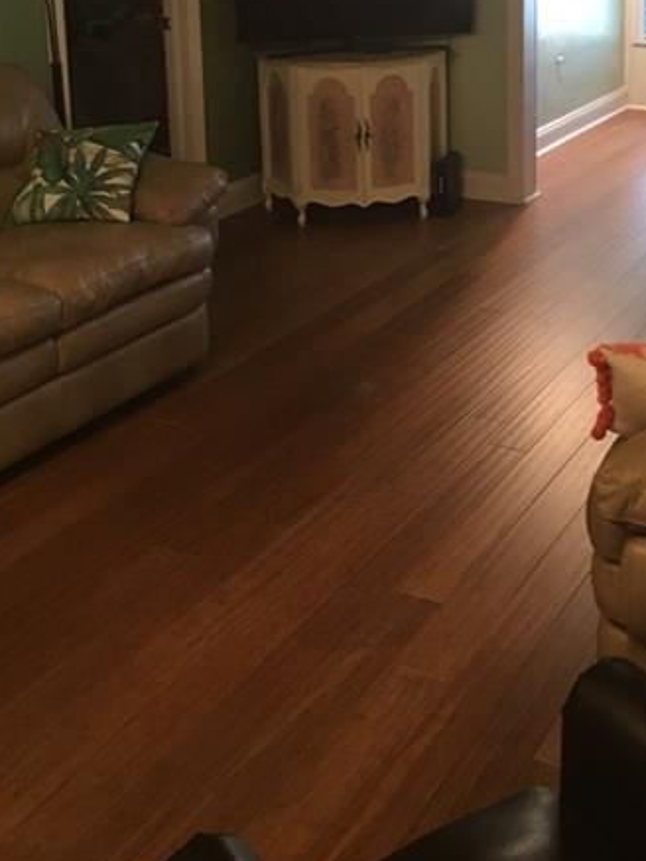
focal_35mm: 51
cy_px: 114
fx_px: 1268
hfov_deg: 28.3
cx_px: 455
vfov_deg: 35.6
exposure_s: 1/30
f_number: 2.2
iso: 125
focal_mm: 4.15
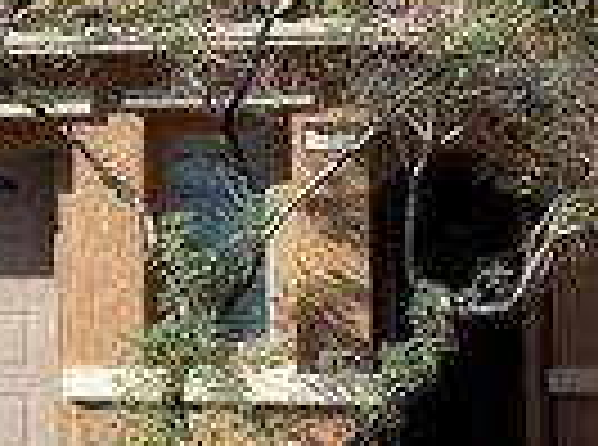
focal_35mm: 98
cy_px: 128
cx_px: -58
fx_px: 1688
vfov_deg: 15.0
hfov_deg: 19.3
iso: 32
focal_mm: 4.2
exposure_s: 1/2681
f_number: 1.6
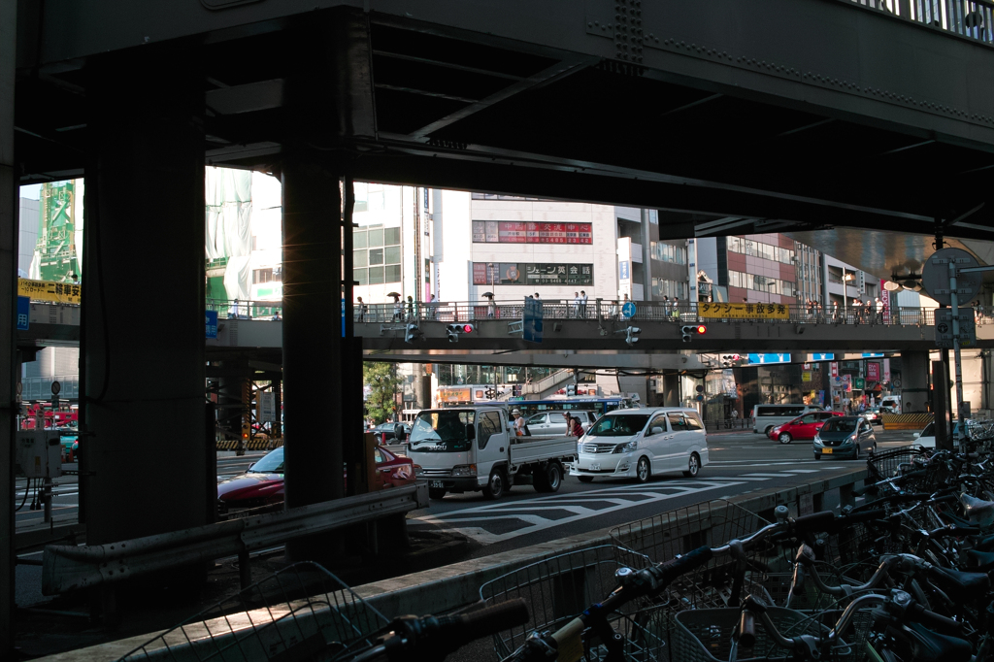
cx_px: 497
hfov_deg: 47.4
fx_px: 1132
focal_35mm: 41
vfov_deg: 32.6
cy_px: 331
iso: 400
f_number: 7.1
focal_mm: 24.2
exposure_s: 1/100
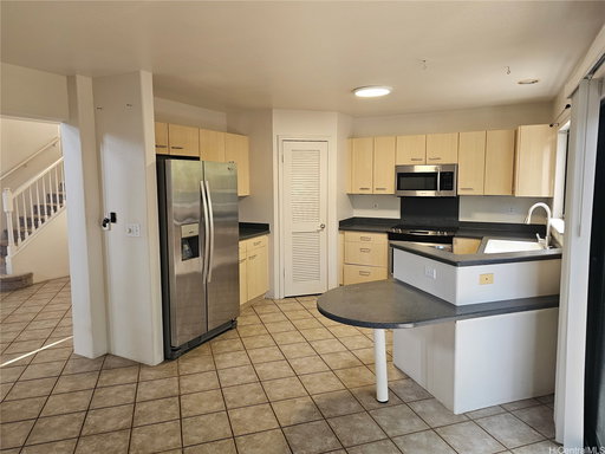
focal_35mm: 23
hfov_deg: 73.9
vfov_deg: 58.9
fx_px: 402
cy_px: 227
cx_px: 302
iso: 400
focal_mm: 6.3
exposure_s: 1/120
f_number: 1.7
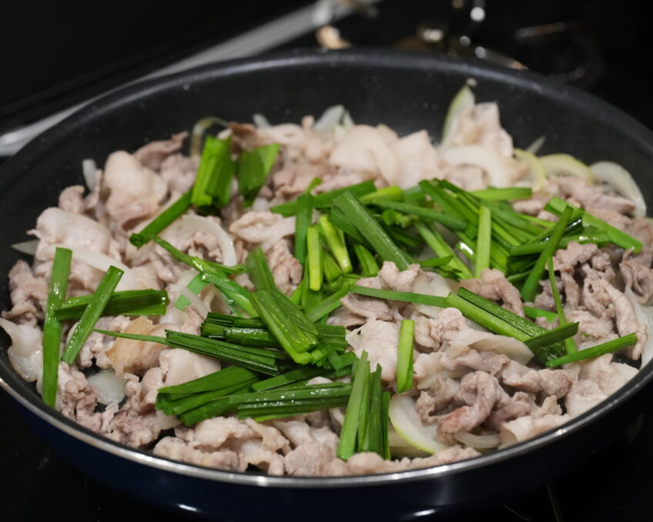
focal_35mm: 119
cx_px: 345
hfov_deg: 16.2
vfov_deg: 13.0
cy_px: 261
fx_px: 2299
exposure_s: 1/125
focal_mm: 105
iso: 4000
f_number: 5.6
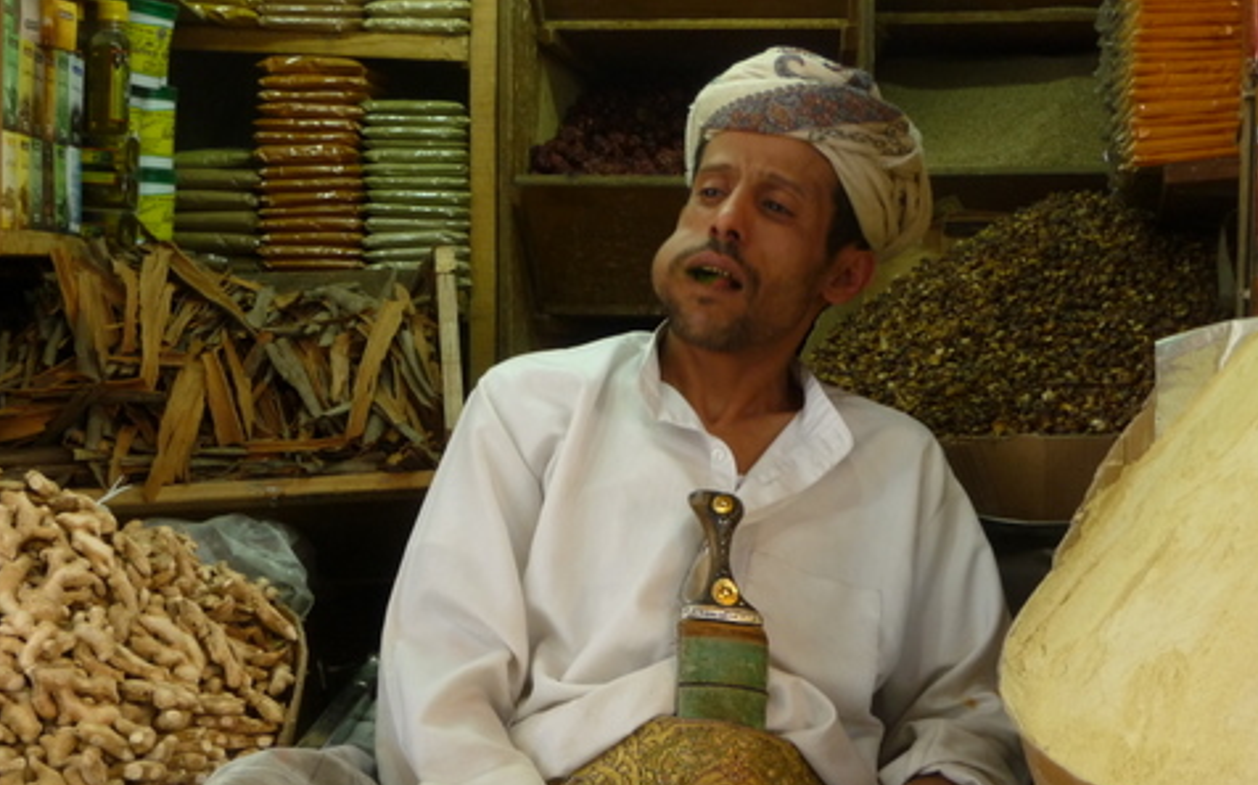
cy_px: 452
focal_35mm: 62
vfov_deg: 20.9
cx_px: 626
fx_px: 2125
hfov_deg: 33.0
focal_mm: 9.8
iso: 250
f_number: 4.4
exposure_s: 1/40
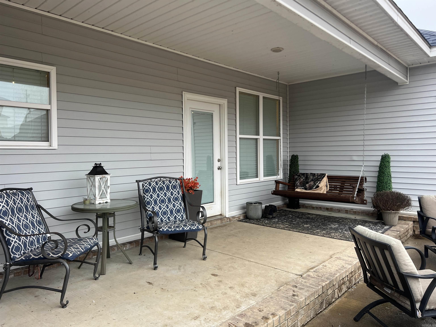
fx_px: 327
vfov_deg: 53.1
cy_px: 164
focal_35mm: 26
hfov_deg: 67.3
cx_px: 218
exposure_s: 1/121
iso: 64
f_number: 1.5
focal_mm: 5.7
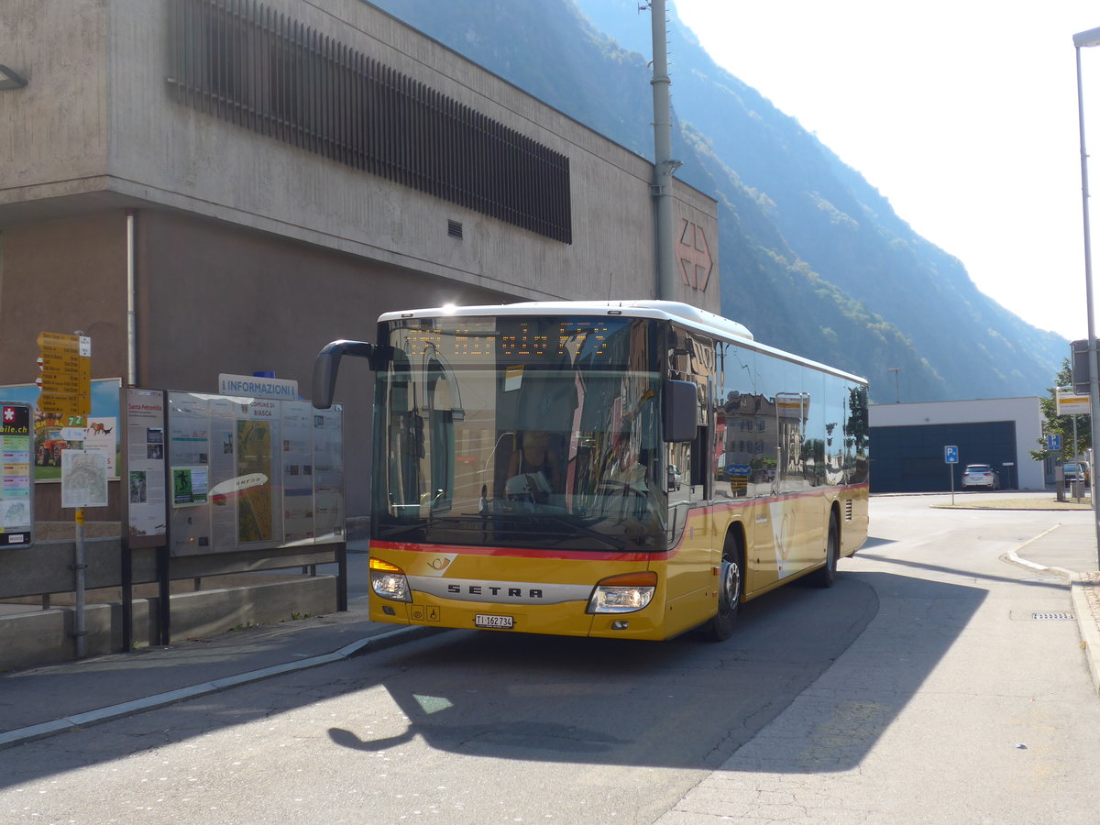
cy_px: 412
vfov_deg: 31.5
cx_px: 550
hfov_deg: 41.2
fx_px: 1462
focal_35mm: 46
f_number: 3
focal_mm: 9.5
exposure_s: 1/800
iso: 80
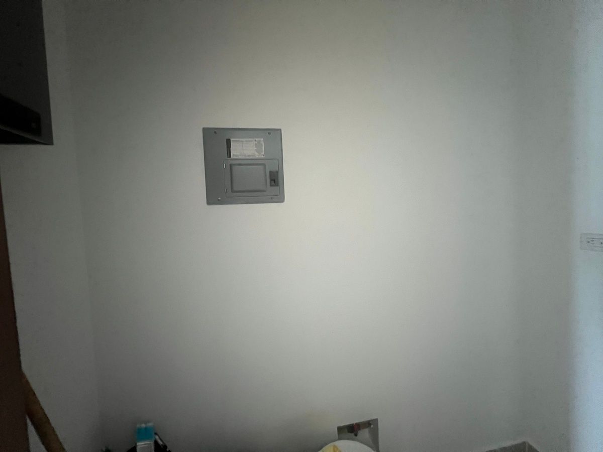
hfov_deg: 106.2
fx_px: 226
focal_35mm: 13
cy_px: 226
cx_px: 302
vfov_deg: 89.9
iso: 1000
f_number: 1.8
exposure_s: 1/54
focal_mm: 1.57
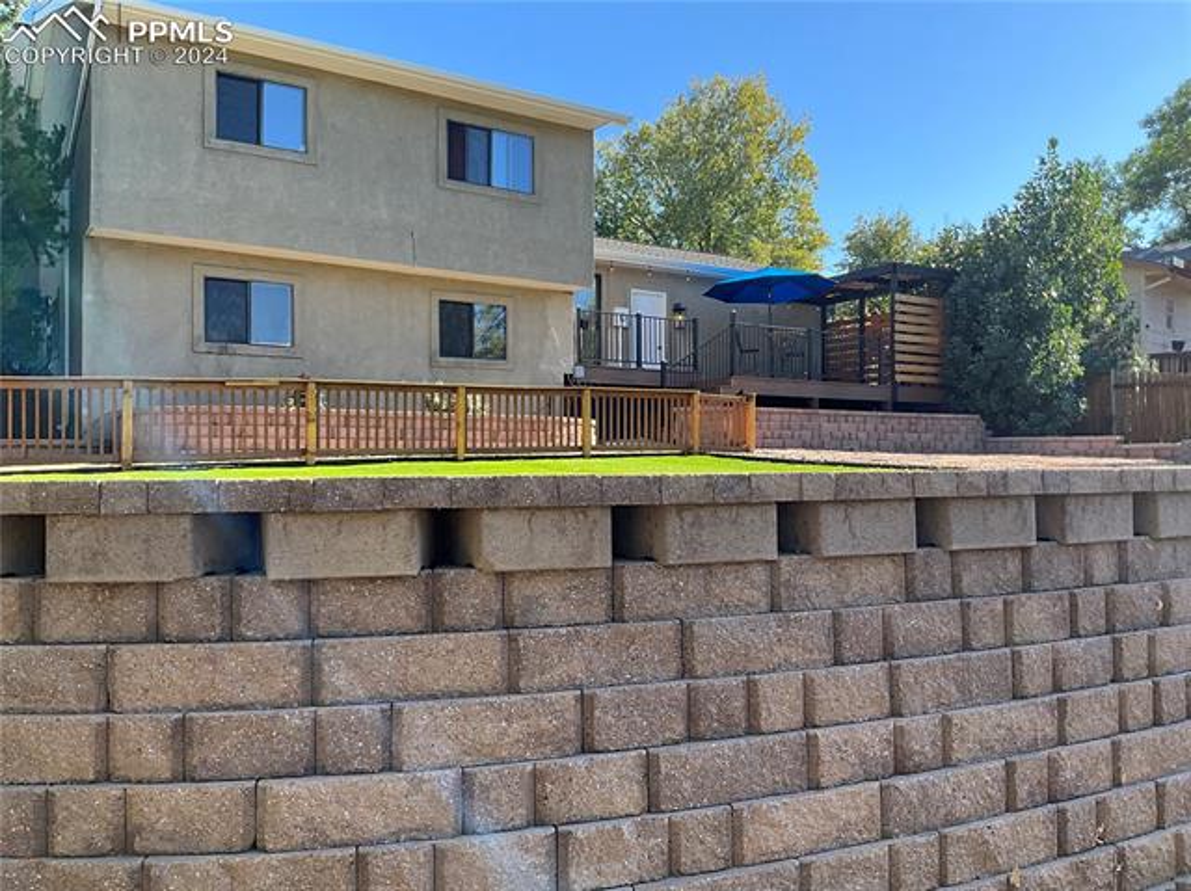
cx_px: 596
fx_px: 997
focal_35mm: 29
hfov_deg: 61.7
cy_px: 446
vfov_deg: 48.2
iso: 25
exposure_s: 1/365
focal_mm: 3
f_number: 1.8
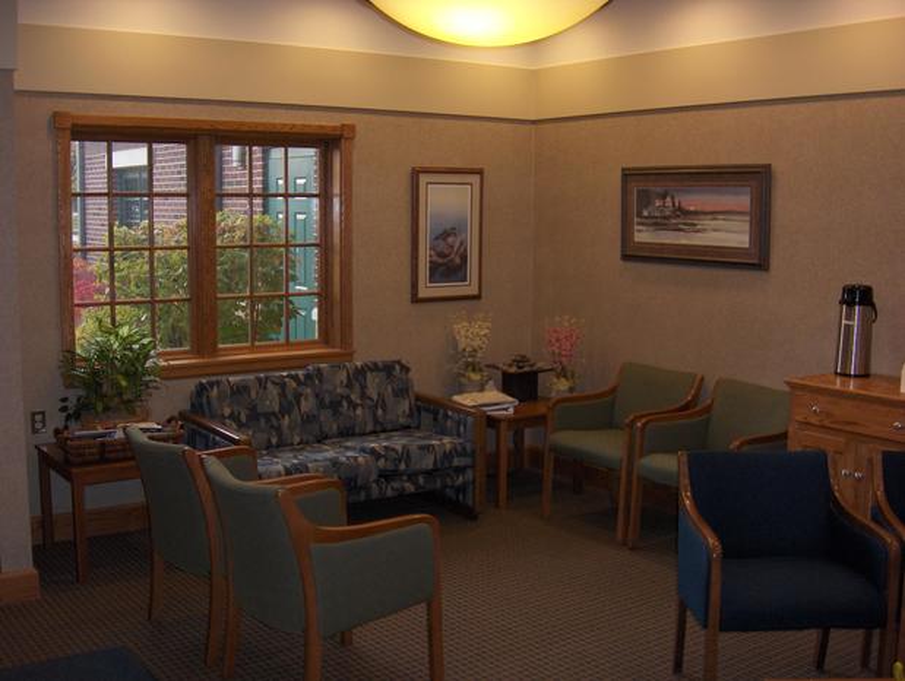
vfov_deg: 36.9
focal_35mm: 39
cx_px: 452
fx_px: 1021
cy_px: 340
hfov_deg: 47.8
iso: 100
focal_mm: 8
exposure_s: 1/60
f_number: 2.8
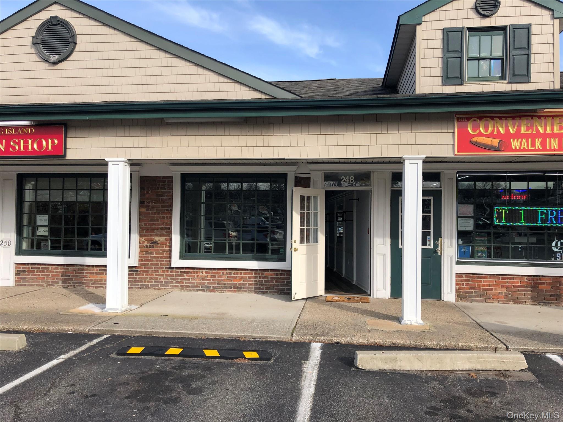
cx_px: 282
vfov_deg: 49.7
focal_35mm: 28
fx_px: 455
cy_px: 211
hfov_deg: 63.4
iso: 20
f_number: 1.8
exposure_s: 1/1091
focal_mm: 4
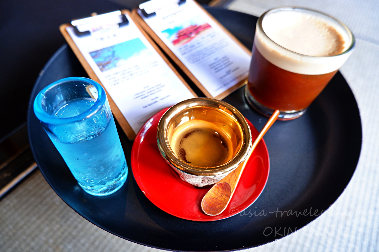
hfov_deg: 76.1
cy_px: 126
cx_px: 190
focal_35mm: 23
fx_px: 242
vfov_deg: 55.1
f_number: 3.5
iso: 200
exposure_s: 1/45
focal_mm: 15
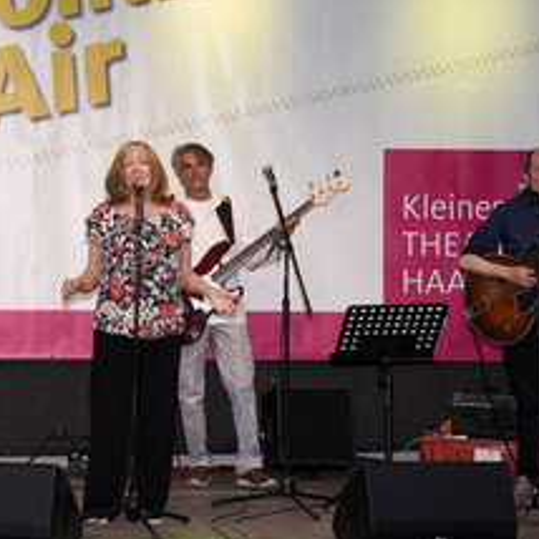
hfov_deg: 15.6
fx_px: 1955
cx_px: 115
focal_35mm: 111
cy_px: 209
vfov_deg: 15.7
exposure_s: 1/100
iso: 320
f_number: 6.3
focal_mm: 62
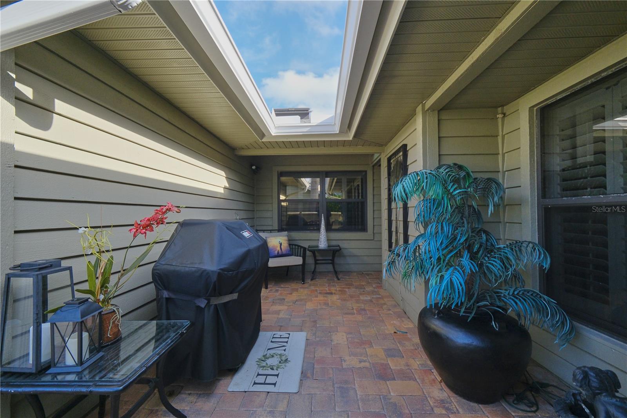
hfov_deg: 100.4
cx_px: 314
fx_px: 261
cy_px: 209
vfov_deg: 77.3
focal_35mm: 15
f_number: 2.8
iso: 640
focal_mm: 9.9
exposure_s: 1/1000
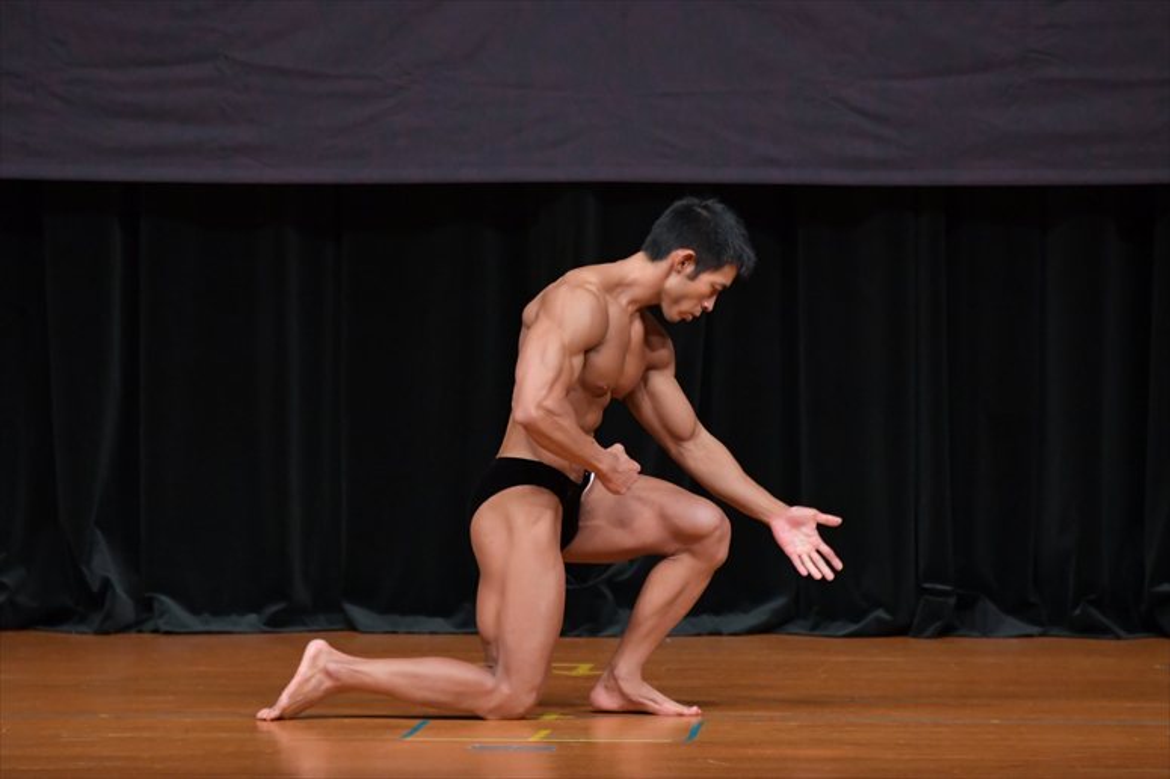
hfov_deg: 6.0
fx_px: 11207
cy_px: 390
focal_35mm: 345
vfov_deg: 4.0
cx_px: 585
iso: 4000
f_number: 5.6
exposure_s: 1/400
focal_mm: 230
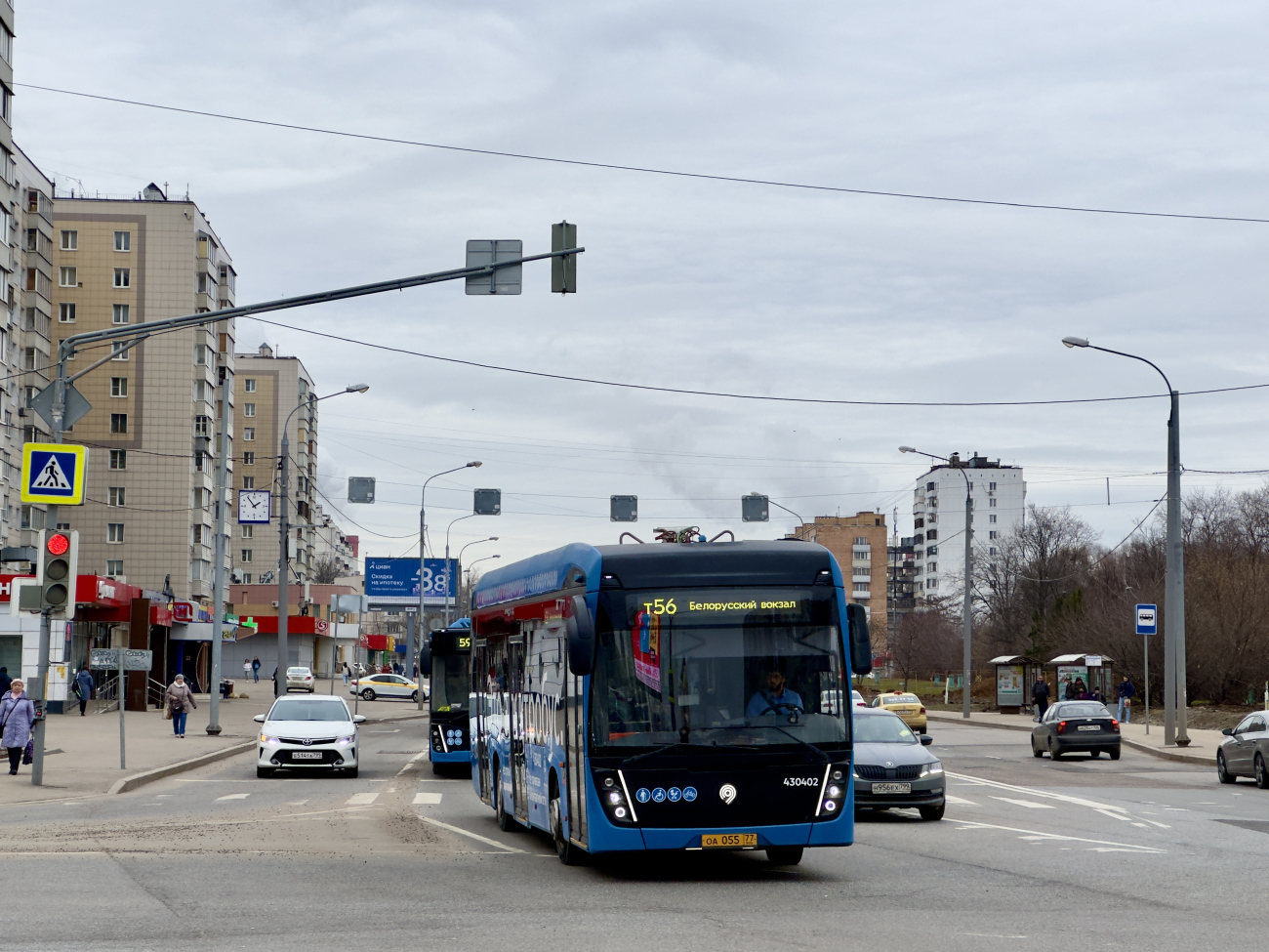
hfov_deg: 25.3
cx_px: 634
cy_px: 476
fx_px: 2823
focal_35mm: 77
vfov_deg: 19.1
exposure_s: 1/408
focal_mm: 9
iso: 32
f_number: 2.8
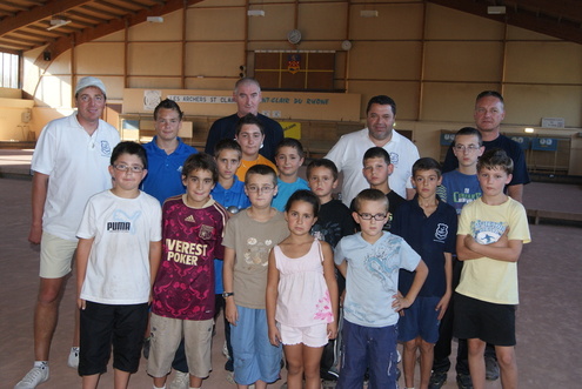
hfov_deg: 49.5
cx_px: 291
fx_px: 631
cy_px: 194
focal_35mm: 39
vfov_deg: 34.3
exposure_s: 1/60
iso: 400
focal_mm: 26
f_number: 5.6
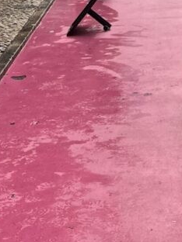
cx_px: 149
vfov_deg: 14.5
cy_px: -189
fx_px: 841
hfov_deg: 12.3
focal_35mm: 120
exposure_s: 1/389
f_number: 1.5
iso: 50
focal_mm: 5.7
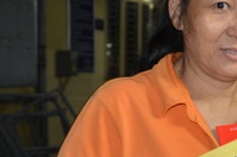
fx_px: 900
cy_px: 70
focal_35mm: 137
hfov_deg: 14.1
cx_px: 350
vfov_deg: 10.0
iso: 1000
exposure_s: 1/60
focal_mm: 28
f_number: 5
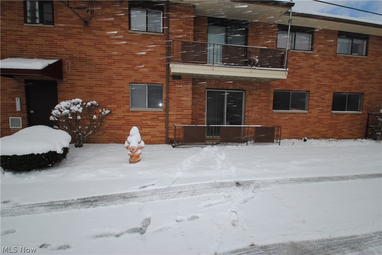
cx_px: 191
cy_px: 128
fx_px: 175
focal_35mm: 16
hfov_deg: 94.9
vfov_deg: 72.2
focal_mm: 11
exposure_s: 1/200
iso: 100
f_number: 11
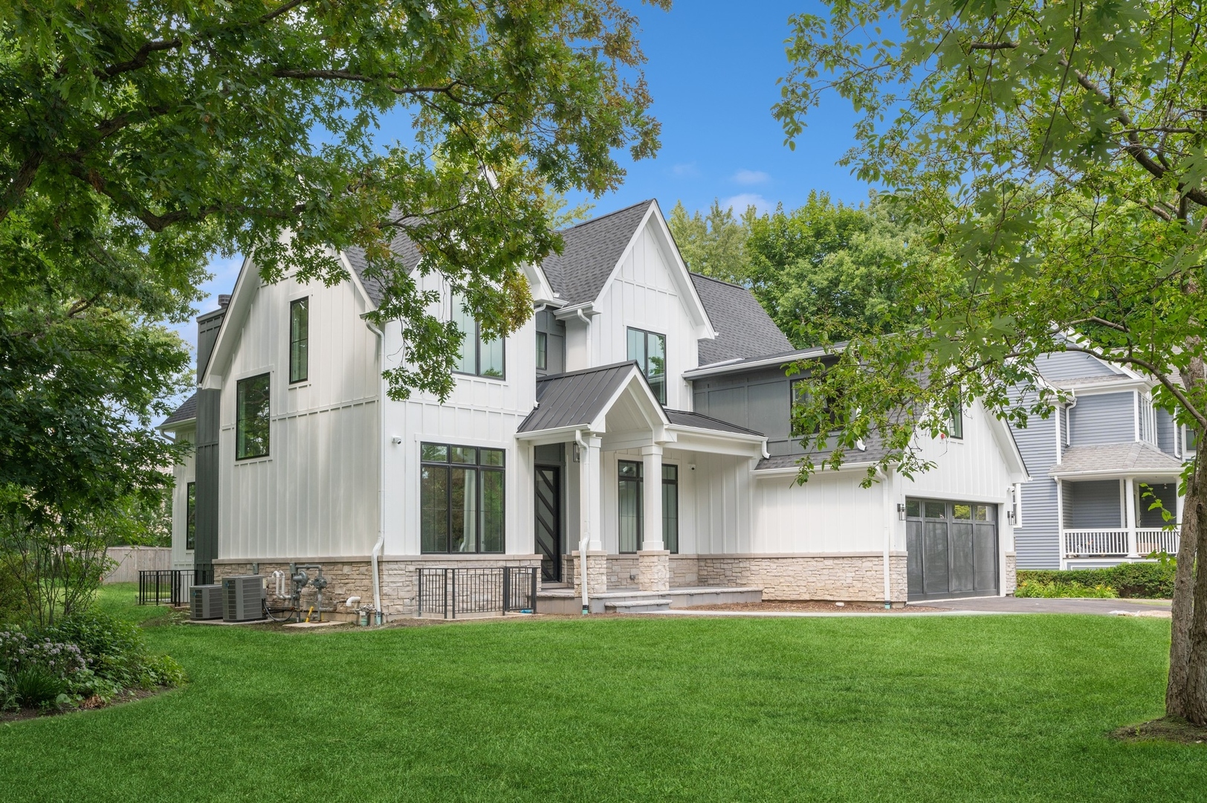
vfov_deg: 43.5
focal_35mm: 30
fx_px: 1005
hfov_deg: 62.0
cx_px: 604
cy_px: 402
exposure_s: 1/60
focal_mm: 30
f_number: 8
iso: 200
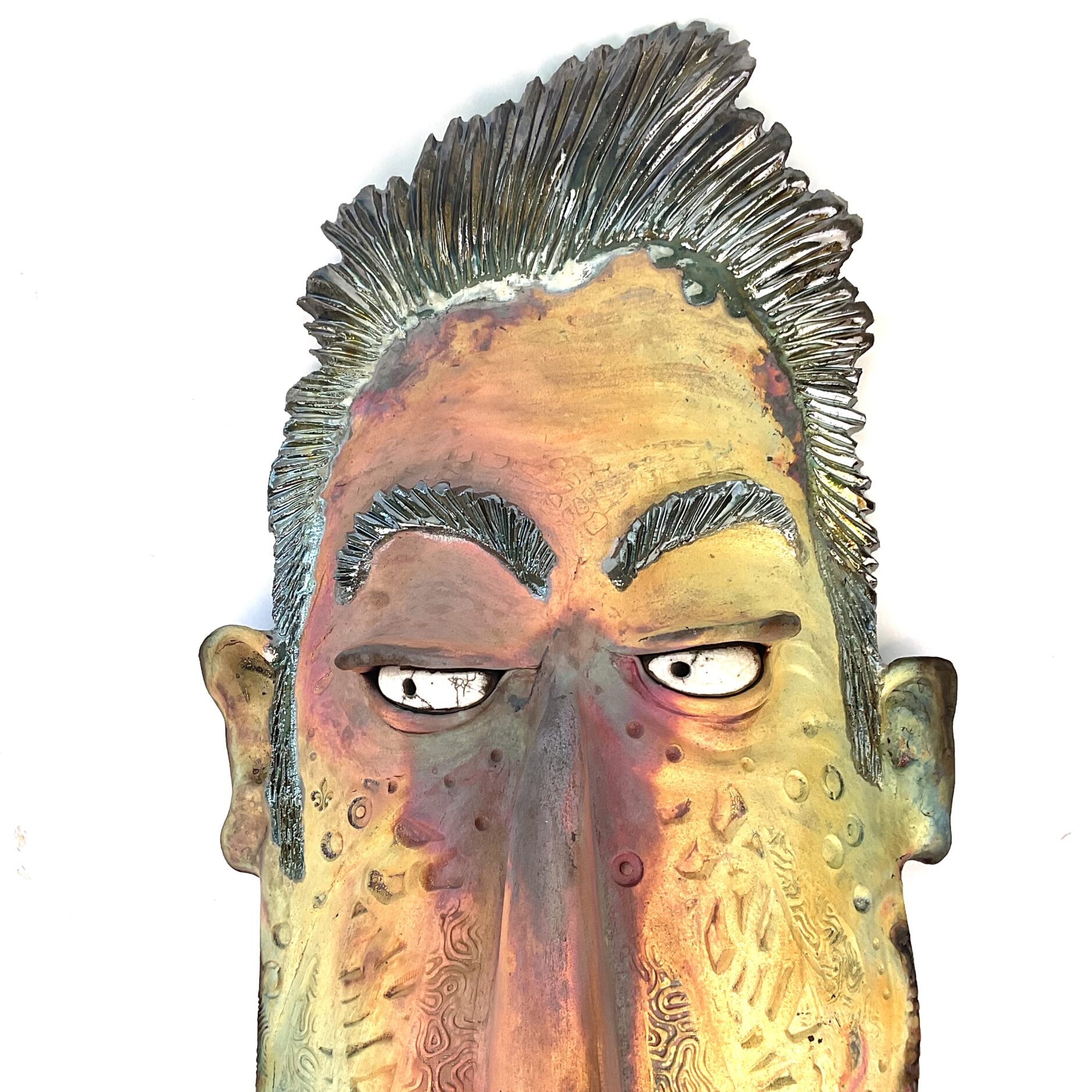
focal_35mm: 35
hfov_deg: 47.2
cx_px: 549
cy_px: 582
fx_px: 1249
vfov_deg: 47.2
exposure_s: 1/120
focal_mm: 3
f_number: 1.8
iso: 32
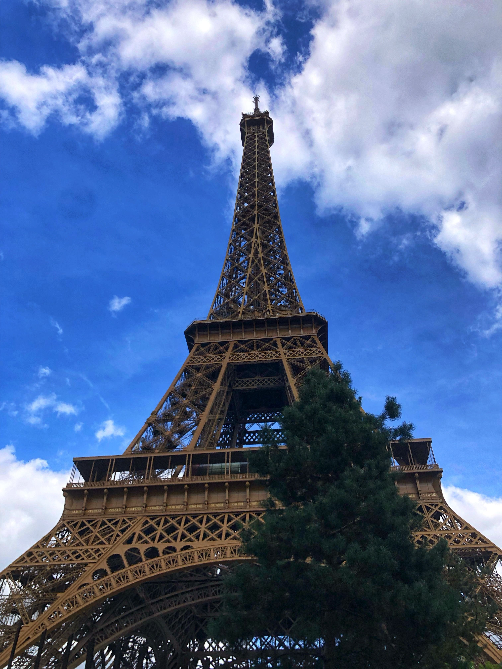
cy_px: 334
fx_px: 541
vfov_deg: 63.4
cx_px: 251
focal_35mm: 28
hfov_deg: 49.7
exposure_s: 1/2667
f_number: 1.8
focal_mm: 4
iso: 20
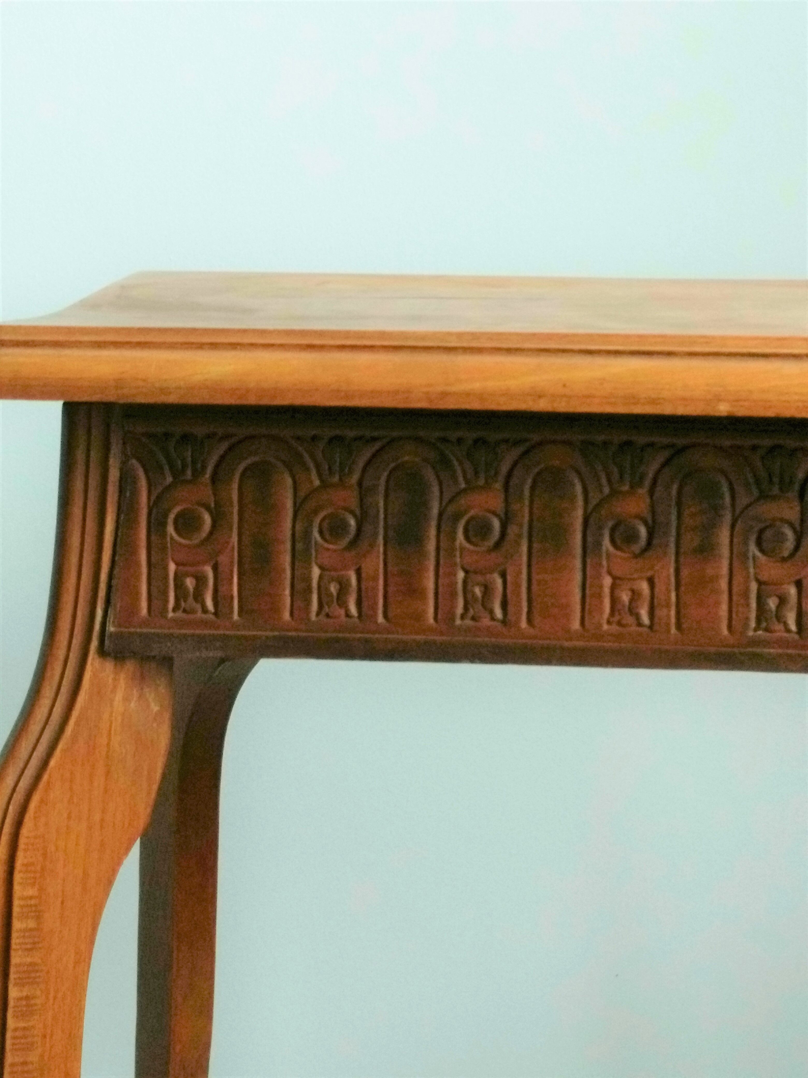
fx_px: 871
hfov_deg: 49.7
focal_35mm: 28
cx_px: 404
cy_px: 539
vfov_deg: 63.4
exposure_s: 1/33
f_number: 2
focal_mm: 2.96
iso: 267
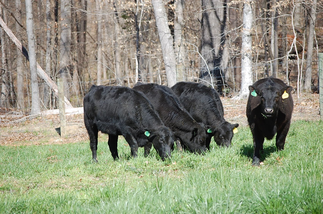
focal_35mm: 180
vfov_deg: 7.6
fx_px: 1614
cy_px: 107
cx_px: 162
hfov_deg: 11.4
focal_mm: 120
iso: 220
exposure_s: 1/500
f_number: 5.6
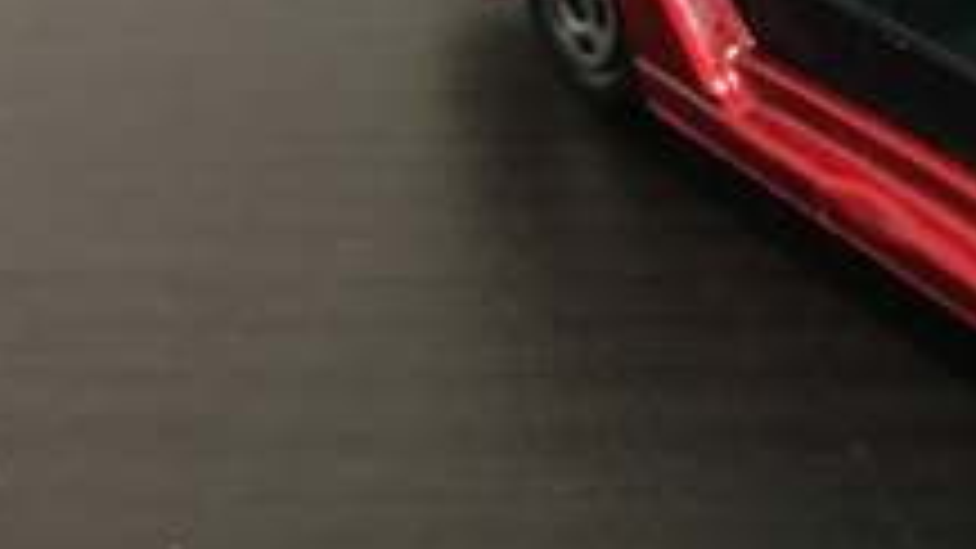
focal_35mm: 90
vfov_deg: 13.2
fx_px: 2329
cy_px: -18
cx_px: 1129
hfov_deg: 22.1
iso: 100
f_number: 1.8
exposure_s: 1/17
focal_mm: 3.99
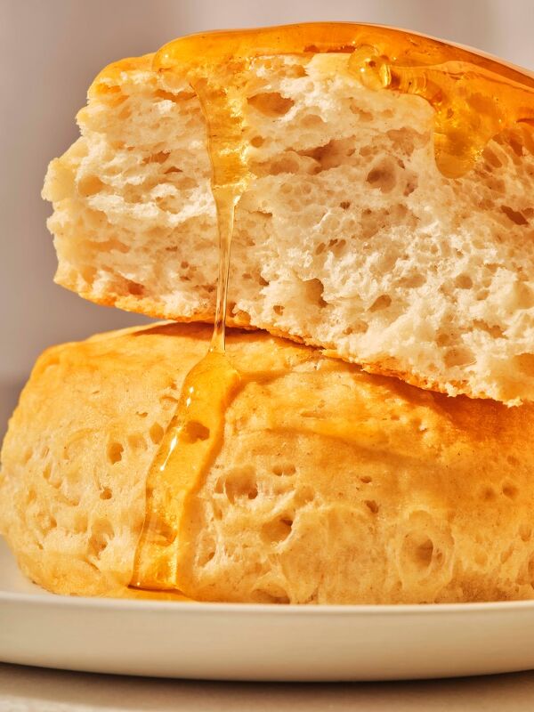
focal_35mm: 95
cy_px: 356
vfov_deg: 20.7
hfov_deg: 15.6
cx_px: 267
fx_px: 1954
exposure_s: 1/125
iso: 320
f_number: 32
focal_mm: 120
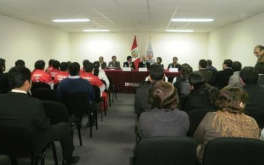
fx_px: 209
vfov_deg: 43.0
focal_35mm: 29
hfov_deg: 64.6
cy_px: 69
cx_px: 126
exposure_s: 1/25
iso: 320
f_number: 2.6
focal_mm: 4.65
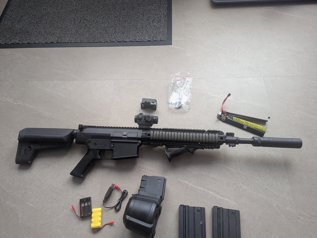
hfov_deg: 71.6
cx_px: 158
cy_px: 119
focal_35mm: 24
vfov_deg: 56.8
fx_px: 220
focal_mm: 6.81
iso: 546
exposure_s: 1/214
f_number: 1.85
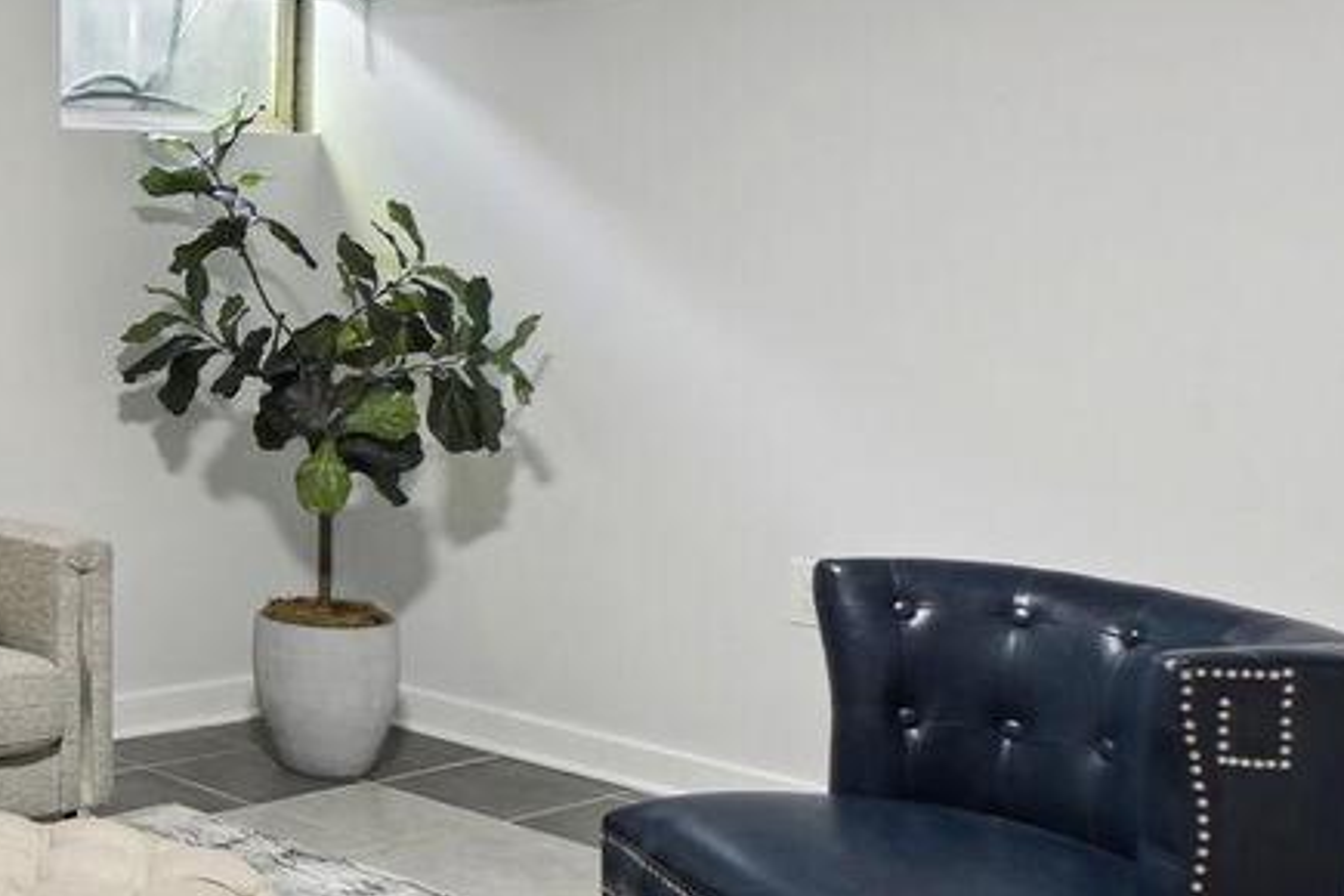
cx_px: -247
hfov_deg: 31.7
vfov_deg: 25.3
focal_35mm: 53
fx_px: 1979
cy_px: 260
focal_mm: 16
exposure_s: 1/2
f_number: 8
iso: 200
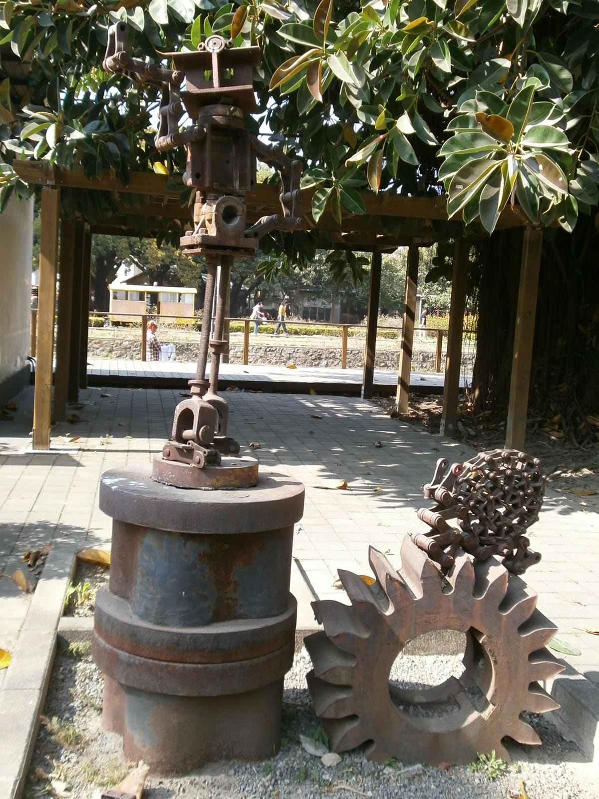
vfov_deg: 47.9
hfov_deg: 36.8
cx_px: 300
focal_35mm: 39
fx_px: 900
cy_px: 400
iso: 100
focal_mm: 6.9
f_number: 3.4
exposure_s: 1/200
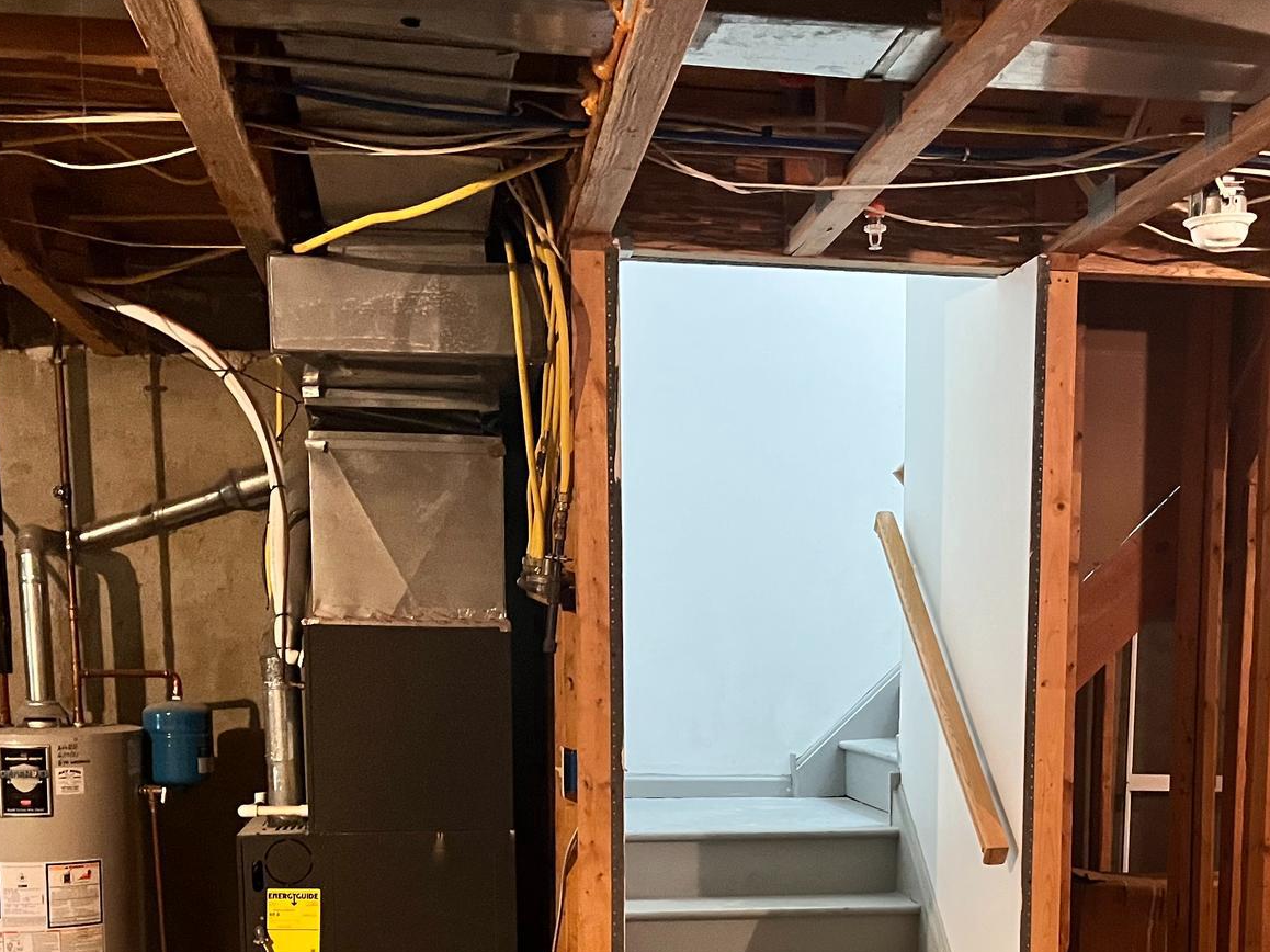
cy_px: 827
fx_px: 1687
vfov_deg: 30.3
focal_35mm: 46
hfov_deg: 41.0
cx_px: 780
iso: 500
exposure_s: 1/30
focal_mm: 5.1
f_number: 1.6
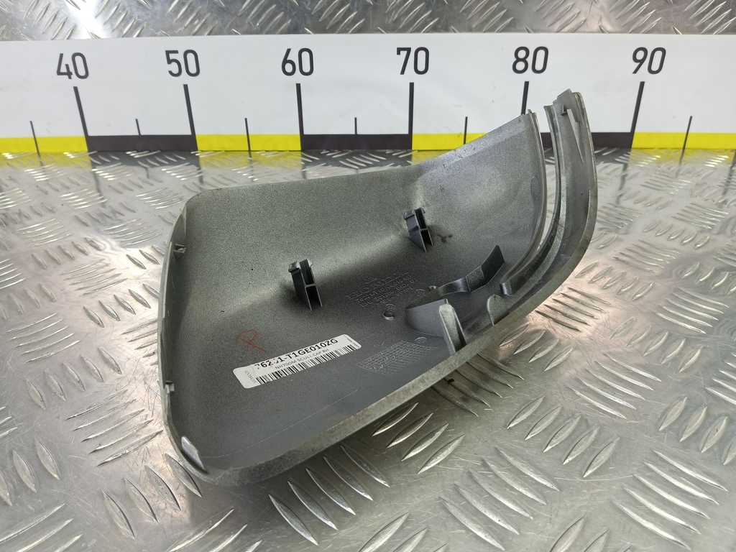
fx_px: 489
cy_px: 276
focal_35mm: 23
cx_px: 368
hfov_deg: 73.9
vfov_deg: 58.9
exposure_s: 1/50
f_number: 1.6
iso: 118
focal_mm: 4.11
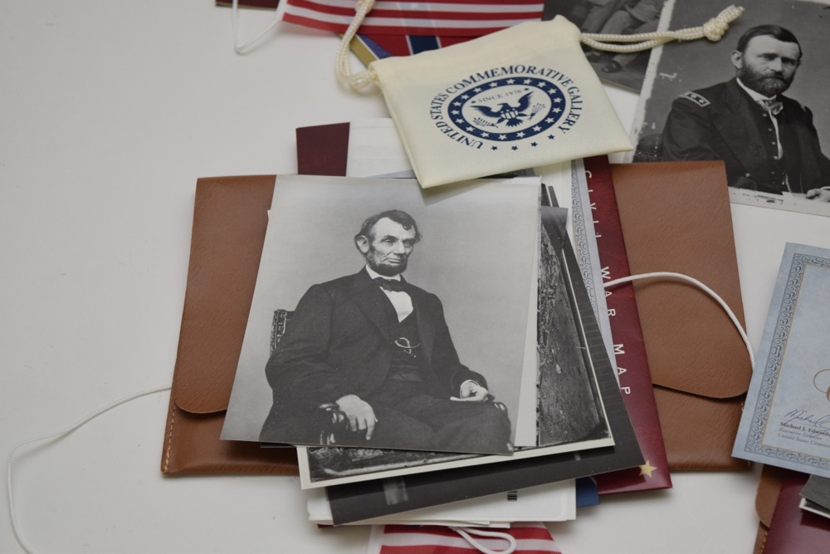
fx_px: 1902
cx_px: 415
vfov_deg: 16.6
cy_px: 277
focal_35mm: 82
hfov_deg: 24.6
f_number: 5.6
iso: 800
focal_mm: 55
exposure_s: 1/100
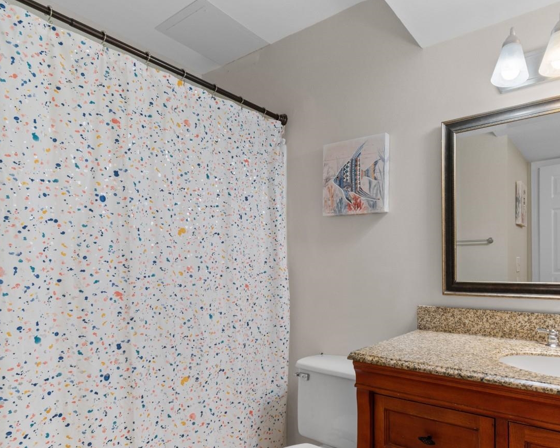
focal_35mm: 21
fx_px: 348
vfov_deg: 64.9
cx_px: 353
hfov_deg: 76.2
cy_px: 269
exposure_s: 1/15
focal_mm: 10
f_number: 4.5
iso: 100
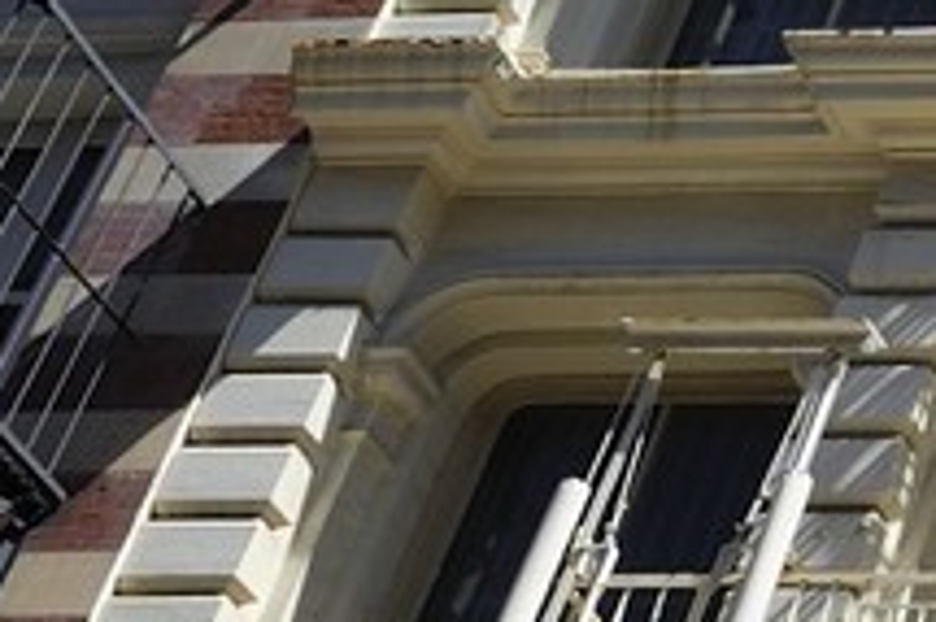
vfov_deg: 7.7
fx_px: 4650
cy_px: 389
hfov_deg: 8.8
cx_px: 3074
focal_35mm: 179
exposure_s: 1/250
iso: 200
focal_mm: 24
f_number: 9
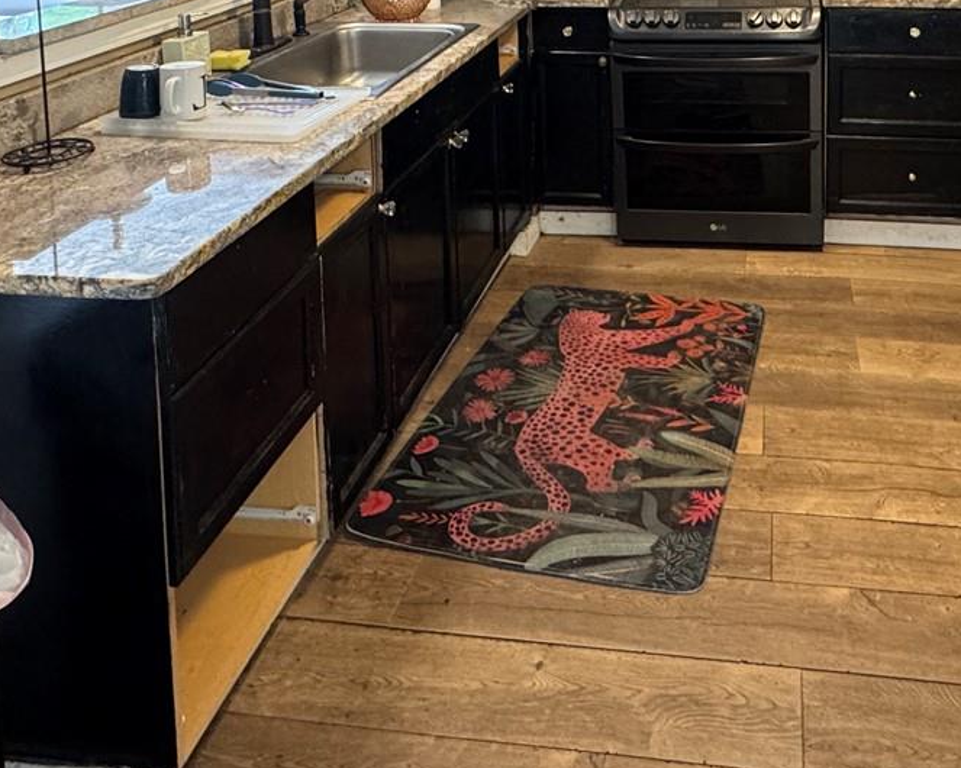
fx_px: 938
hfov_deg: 52.9
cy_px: -93
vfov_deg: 36.9
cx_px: 664
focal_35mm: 33
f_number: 2.2
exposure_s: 1/60
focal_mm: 2.22
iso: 320
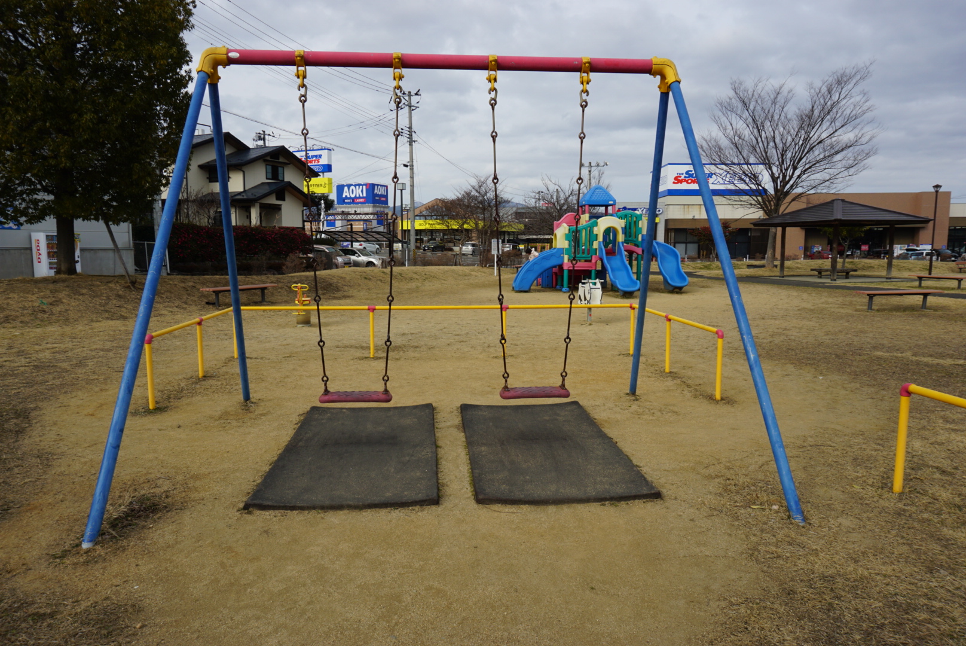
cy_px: 323
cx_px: 483
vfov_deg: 53.2
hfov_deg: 73.7
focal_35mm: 24
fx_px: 644
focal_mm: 16
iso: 100
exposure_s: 1/125
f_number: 11
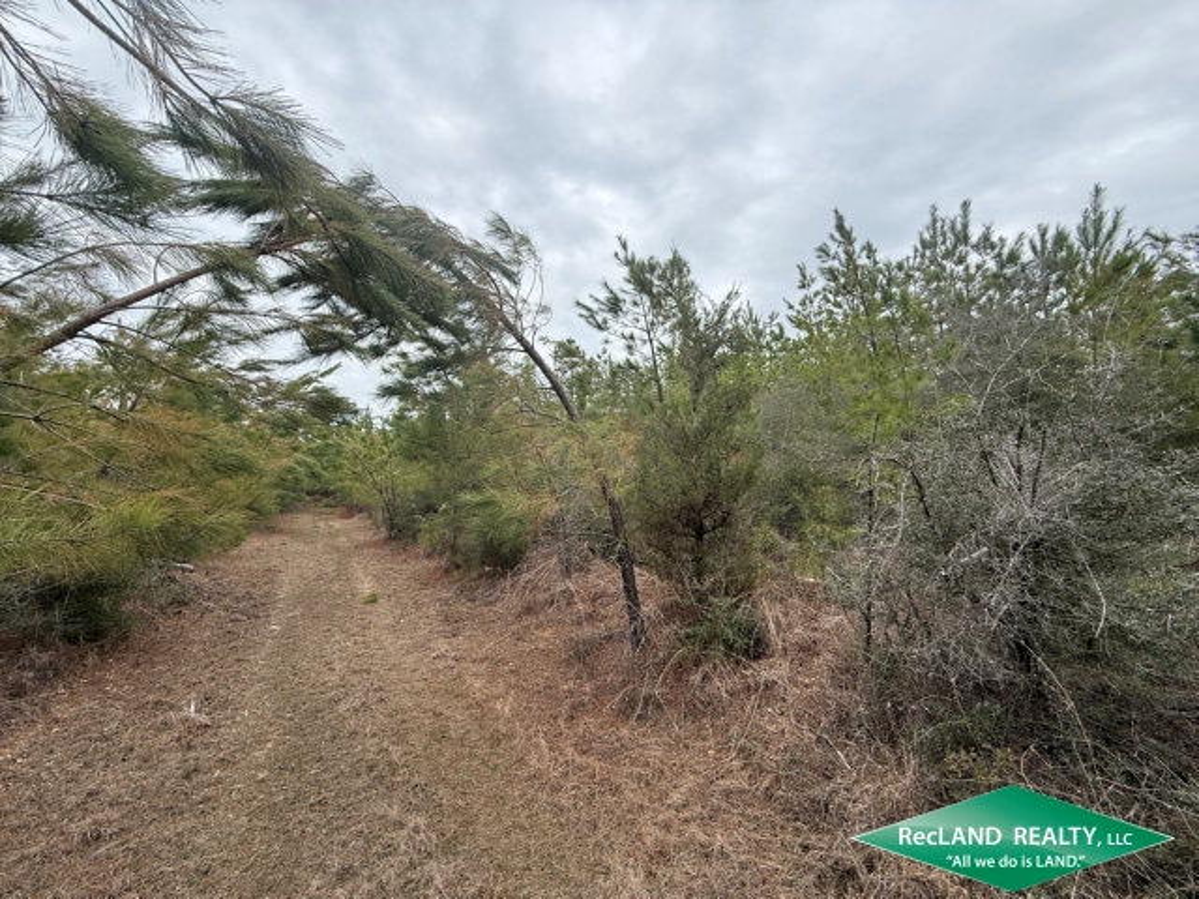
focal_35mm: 14
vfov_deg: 85.7
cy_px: 450
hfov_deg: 102.1
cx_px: 600
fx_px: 485
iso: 64
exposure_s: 1/613
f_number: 2.2
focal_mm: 2.22
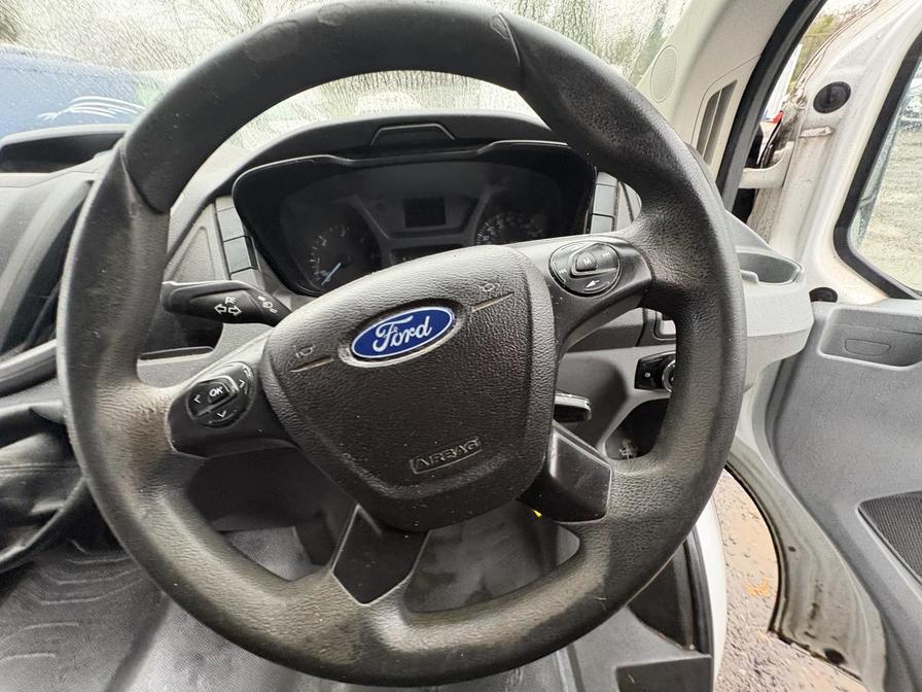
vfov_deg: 85.7
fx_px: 373
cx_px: 461
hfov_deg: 102.1
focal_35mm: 14
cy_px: 346
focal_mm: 2.22
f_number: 2.2
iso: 500
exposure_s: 1/60
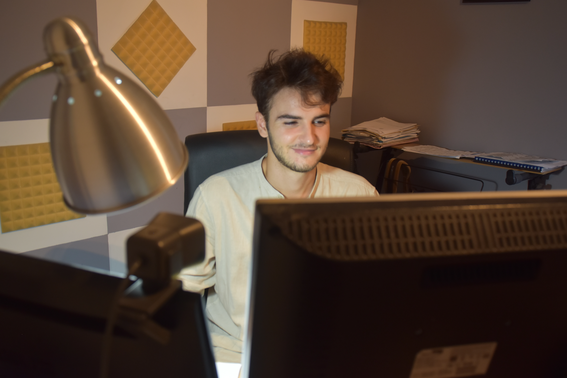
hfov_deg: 57.2
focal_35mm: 33
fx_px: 520
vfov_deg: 40.0
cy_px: 189
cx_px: 284
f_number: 4
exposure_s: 1/60
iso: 500
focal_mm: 22
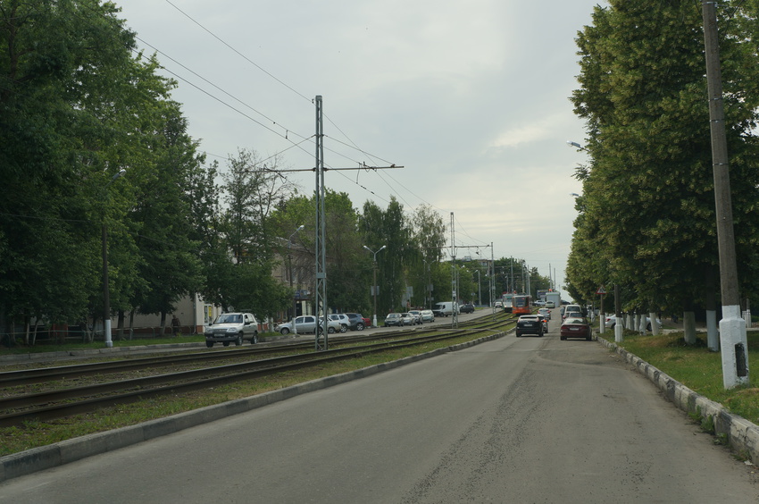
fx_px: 1042
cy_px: 252
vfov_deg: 27.2
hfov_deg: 40.0
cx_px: 380
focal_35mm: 50
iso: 100
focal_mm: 33
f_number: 8
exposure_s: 1/125
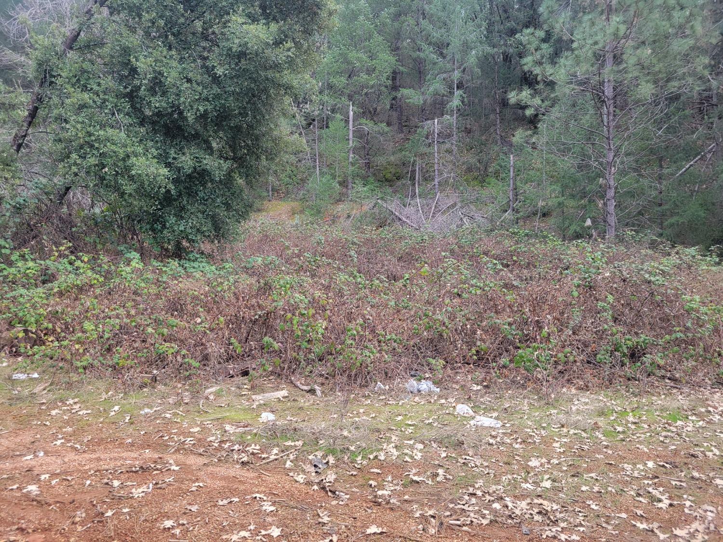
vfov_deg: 53.1
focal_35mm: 26
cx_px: 362
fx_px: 543
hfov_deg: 67.3
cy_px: 271
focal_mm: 5.4
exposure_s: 1/219
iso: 40
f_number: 1.8
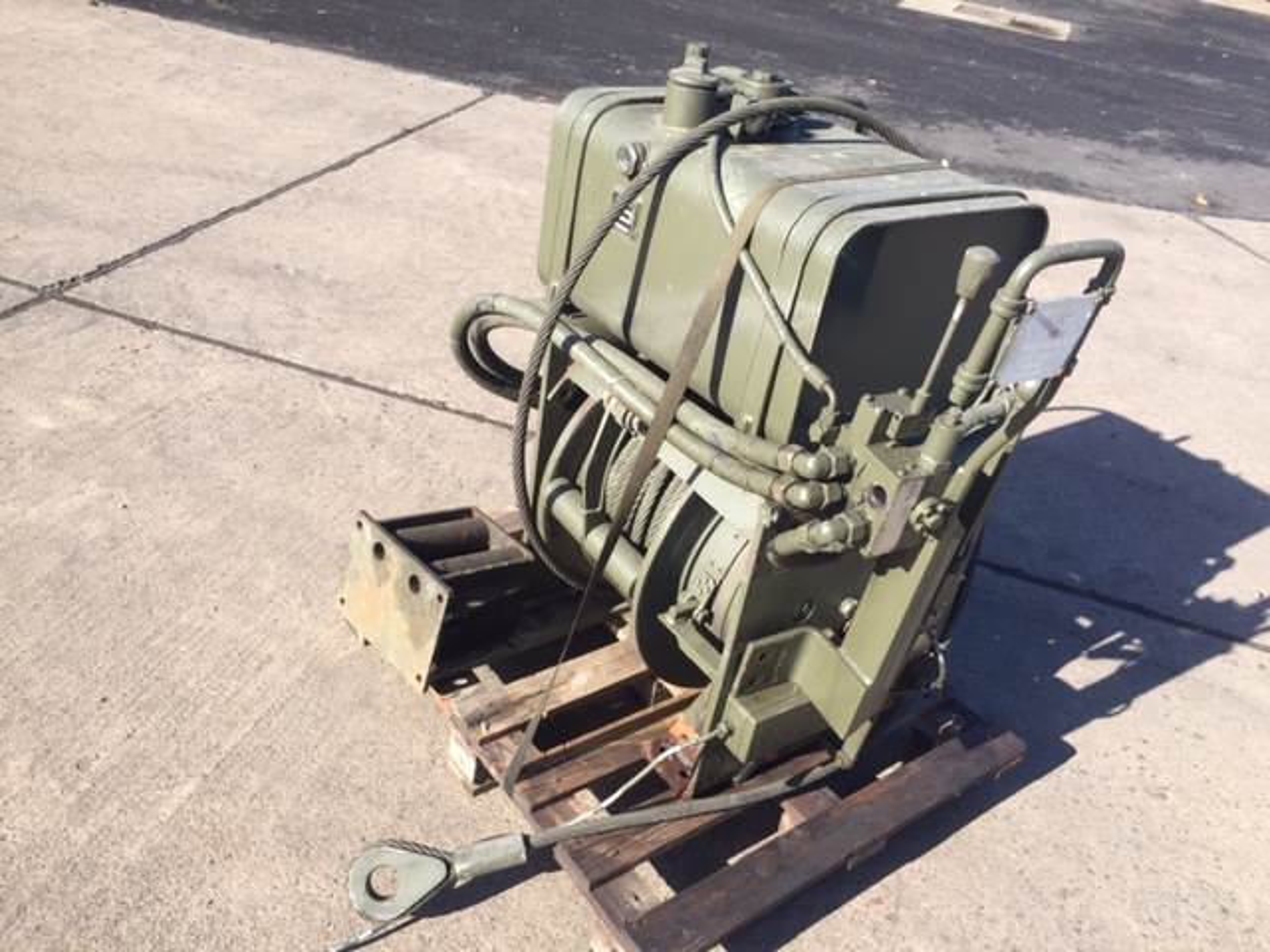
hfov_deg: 61.7
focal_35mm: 29
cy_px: 476
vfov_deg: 48.2
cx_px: 635
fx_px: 1064
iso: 32
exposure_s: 1/659
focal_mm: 4.15
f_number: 2.2
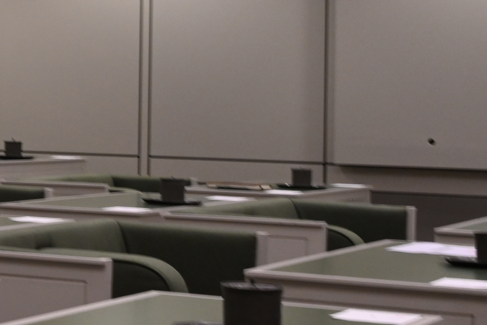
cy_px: 61
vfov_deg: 10.8
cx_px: -617
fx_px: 1718
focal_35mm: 127
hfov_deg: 13.0
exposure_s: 1/25
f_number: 8
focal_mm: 24
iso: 560
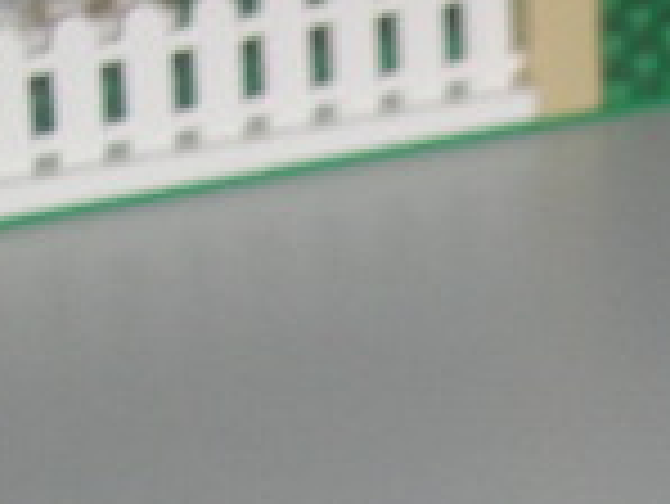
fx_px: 4746
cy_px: 1076
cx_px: 1304
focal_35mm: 245
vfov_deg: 5.9
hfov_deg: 7.8
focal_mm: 12.2
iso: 100
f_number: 3.4
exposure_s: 1/60
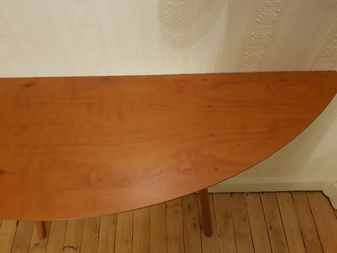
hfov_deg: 67.3
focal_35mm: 26
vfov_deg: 53.1
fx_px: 253
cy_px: 126
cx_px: 168
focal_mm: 4.2
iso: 250
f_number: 1.7
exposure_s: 1/10
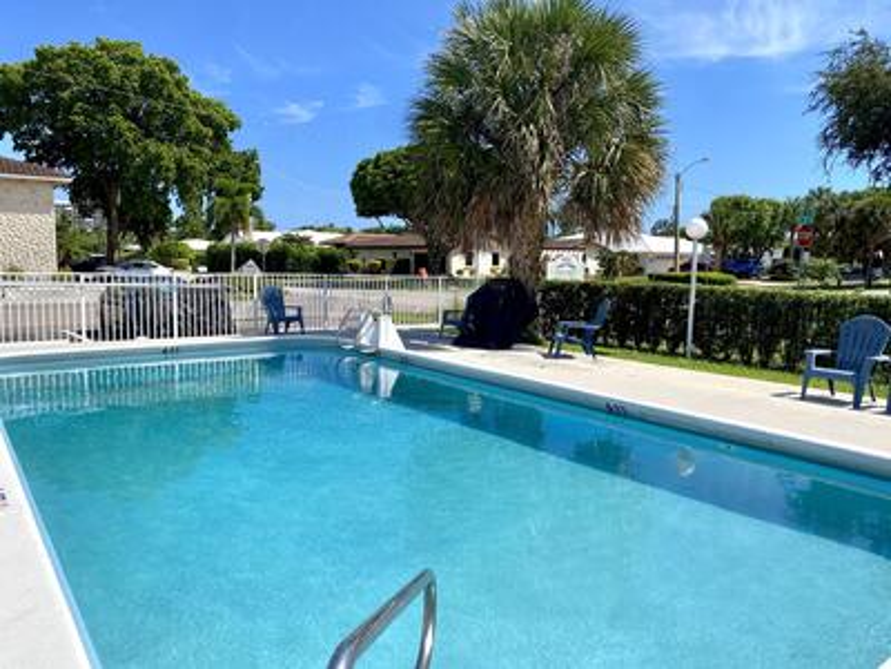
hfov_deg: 67.3
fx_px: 669
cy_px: 334
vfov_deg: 53.1
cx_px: 446
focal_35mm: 26
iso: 32
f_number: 1.8
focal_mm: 4.25
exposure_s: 1/3610
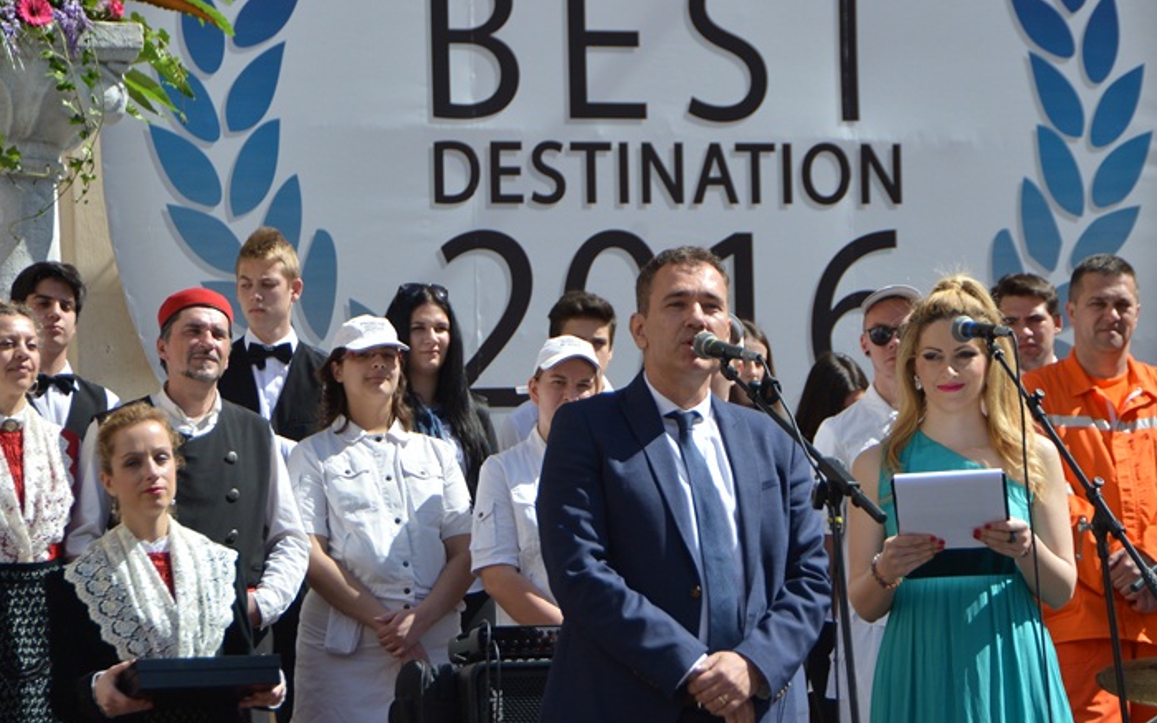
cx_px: 613
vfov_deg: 11.1
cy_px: 300
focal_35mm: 118
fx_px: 3720
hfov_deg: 17.7
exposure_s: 1/2000
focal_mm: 90
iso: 400
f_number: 5.6
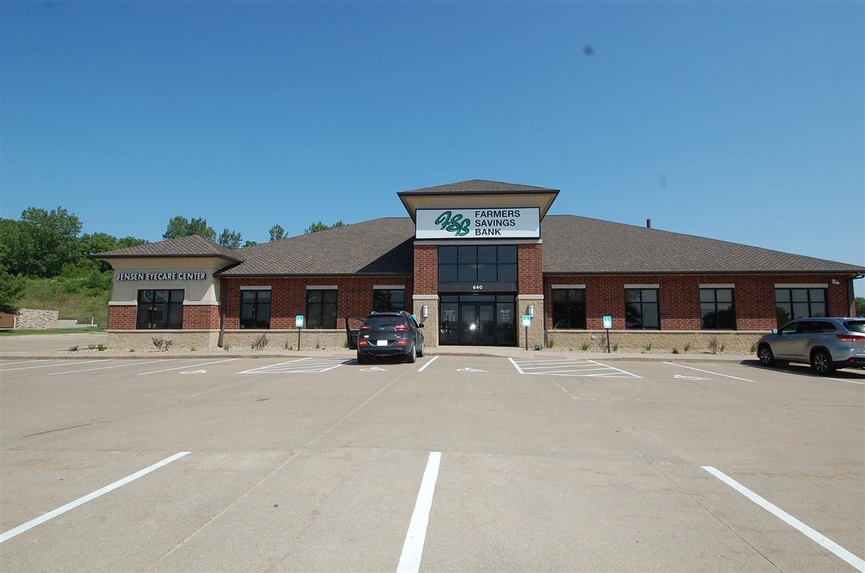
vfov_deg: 36.7
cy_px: 286
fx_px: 863
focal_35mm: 36
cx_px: 432
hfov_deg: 53.2
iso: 200
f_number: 10
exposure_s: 1/400
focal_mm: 24
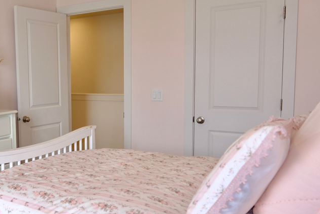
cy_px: 113
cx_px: 77
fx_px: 347
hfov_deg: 47.5
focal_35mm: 39
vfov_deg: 34.2
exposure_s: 1/100
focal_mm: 16
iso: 320
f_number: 2.8
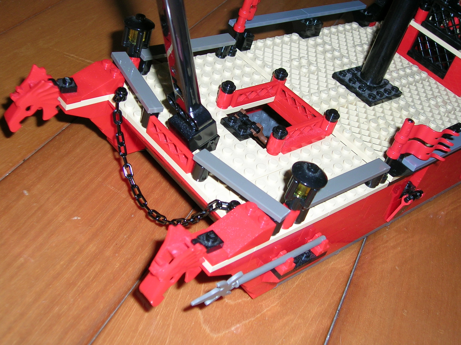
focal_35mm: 53
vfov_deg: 27.5
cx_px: 230
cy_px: 172
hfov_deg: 36.2
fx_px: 706
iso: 50
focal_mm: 8
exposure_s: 1/60.1
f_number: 3.2
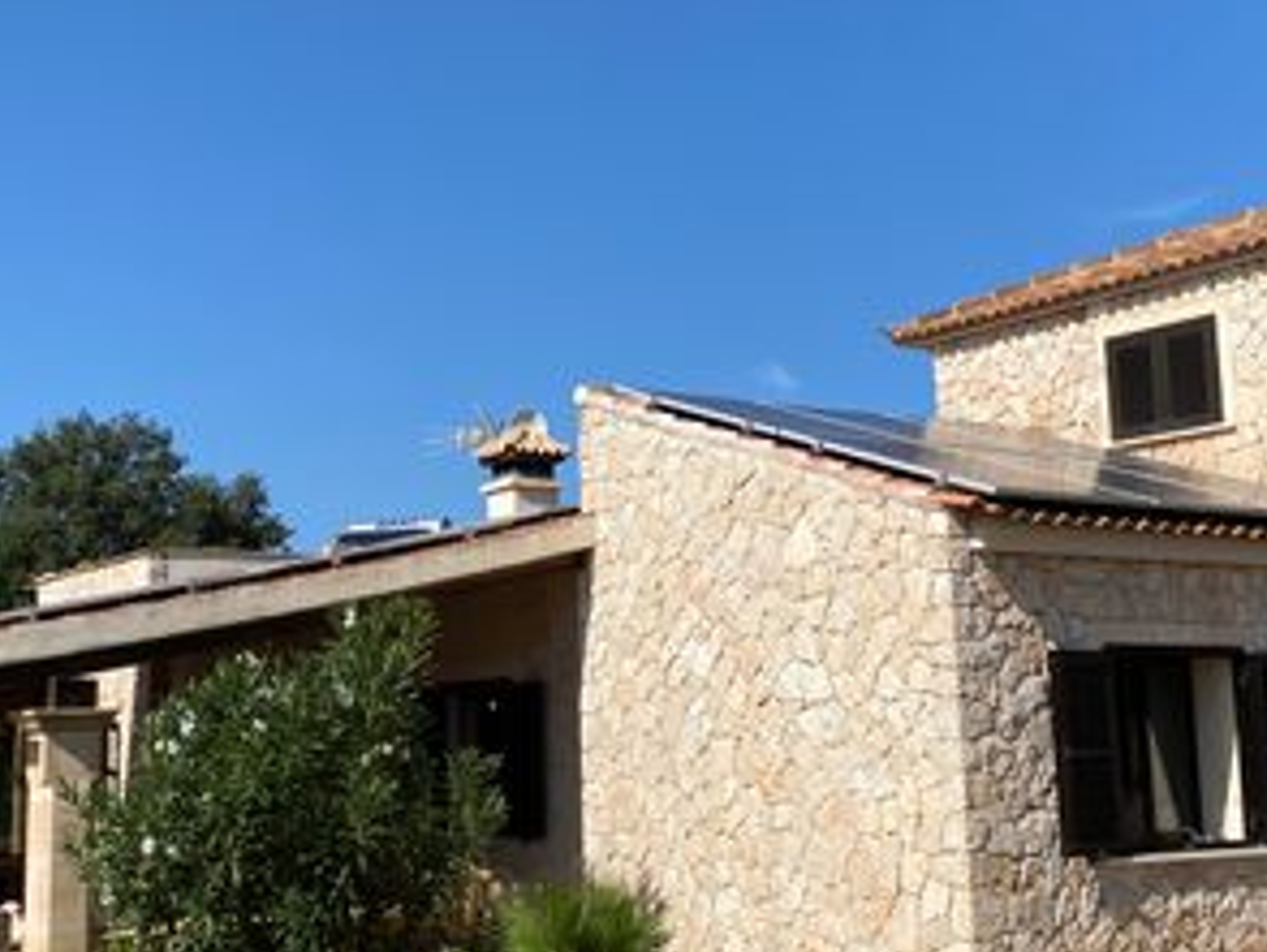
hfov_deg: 36.1
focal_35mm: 53
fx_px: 1941
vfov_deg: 27.6
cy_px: 439
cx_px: 599
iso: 32
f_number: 1.8
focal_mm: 4.25
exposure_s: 1/3731
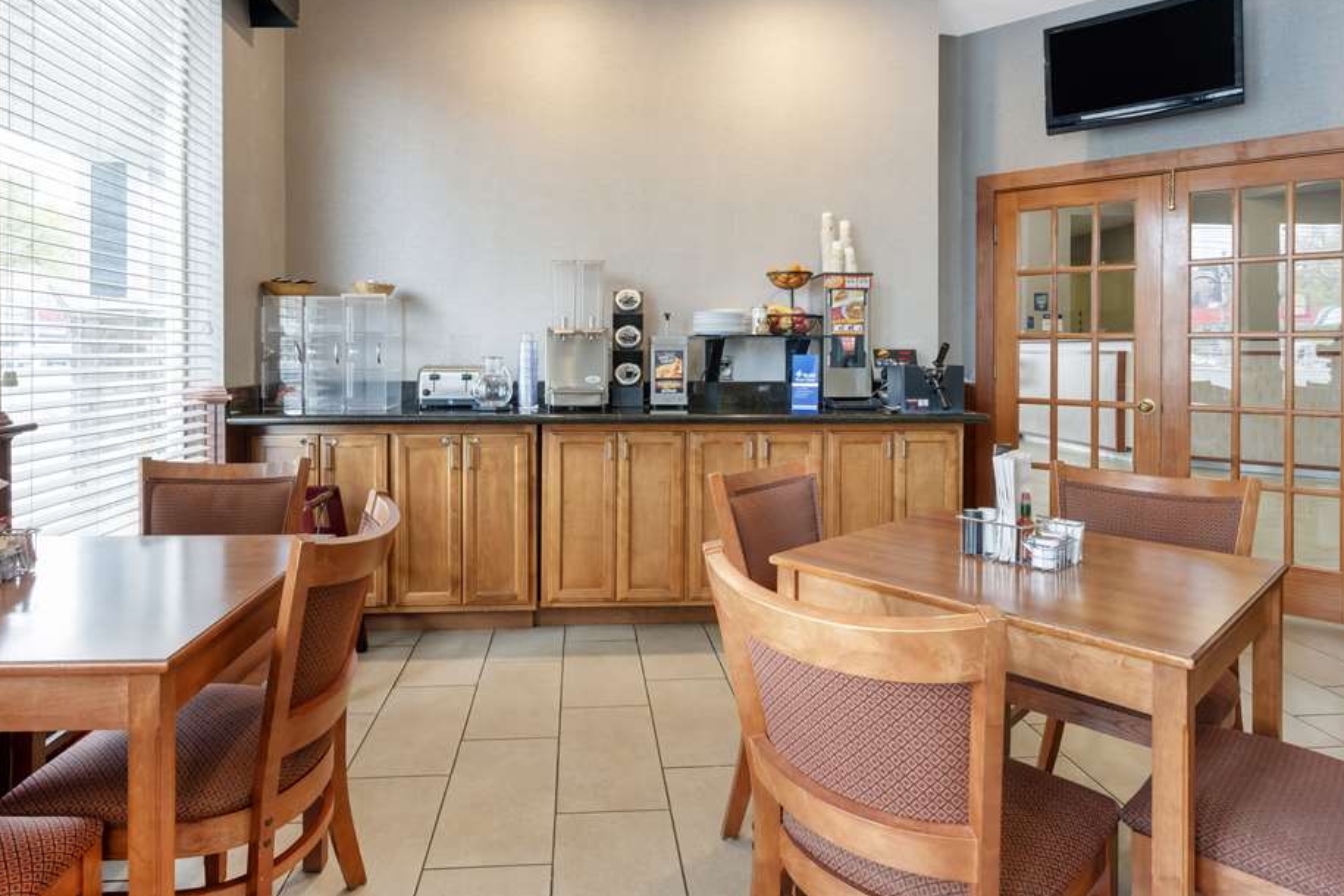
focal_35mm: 20
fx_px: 730
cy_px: 397
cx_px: 681
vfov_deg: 62.9
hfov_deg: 85.2
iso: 400
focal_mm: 17.5
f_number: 10
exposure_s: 1/2
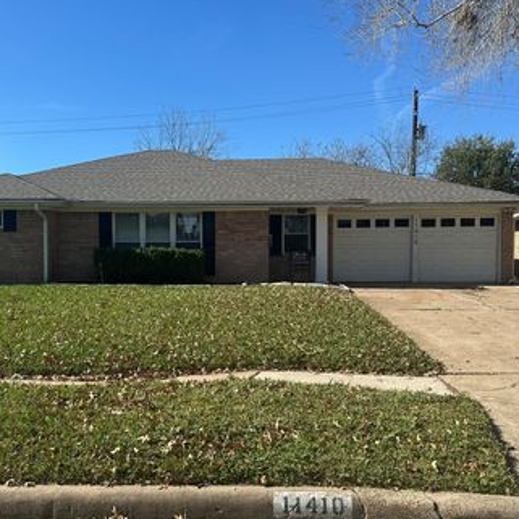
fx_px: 560
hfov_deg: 49.7
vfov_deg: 49.7
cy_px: 279
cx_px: 234
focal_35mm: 33
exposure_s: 1/3861
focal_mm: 6.86
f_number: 1.78
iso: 80
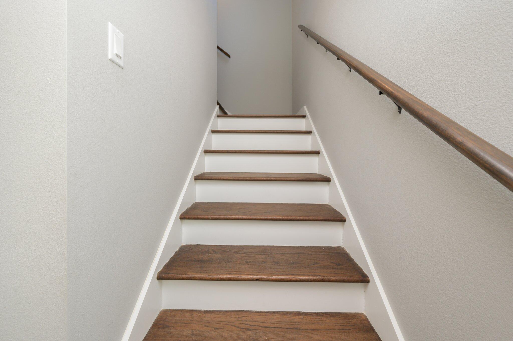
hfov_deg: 104.3
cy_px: 170
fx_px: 199
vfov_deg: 81.1
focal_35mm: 14
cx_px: 256
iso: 500
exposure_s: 1/60
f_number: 9
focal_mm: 14
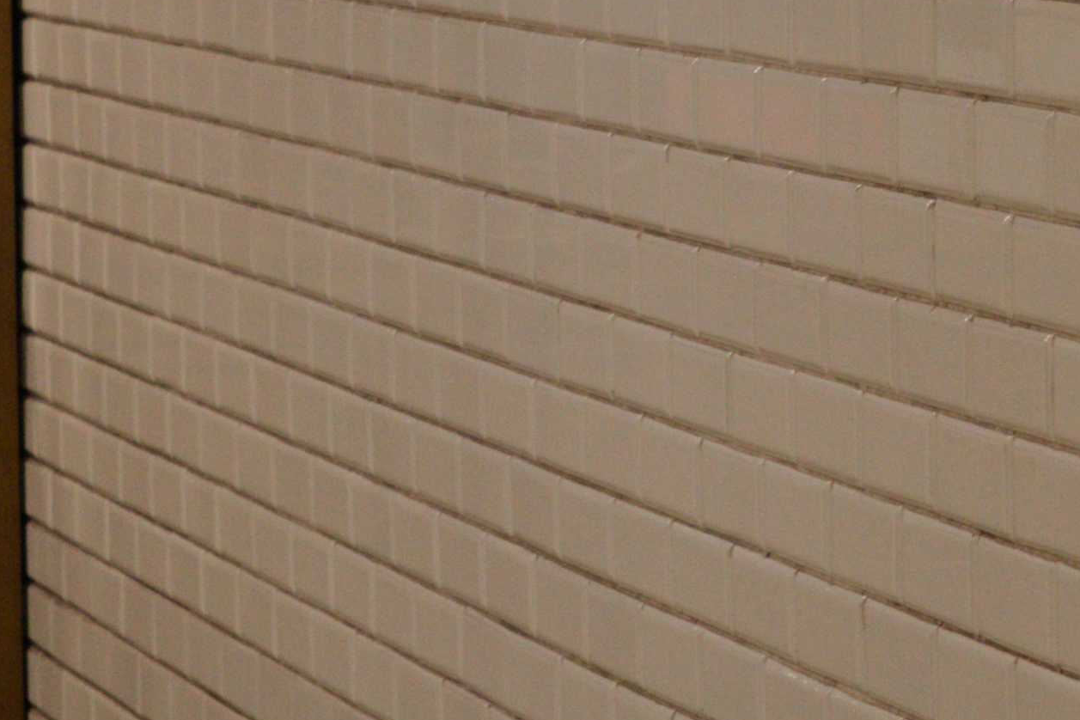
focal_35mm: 191
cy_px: -339
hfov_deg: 10.8
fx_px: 5730
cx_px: 456
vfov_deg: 7.1
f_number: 2.8
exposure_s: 1/100
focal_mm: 26
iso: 1000
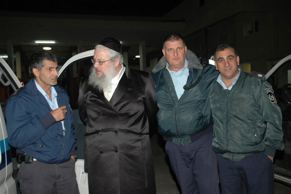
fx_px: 315
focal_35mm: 39
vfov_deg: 34.2
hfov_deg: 49.6
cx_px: 146
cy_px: 97
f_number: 5
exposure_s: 1/60
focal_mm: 26
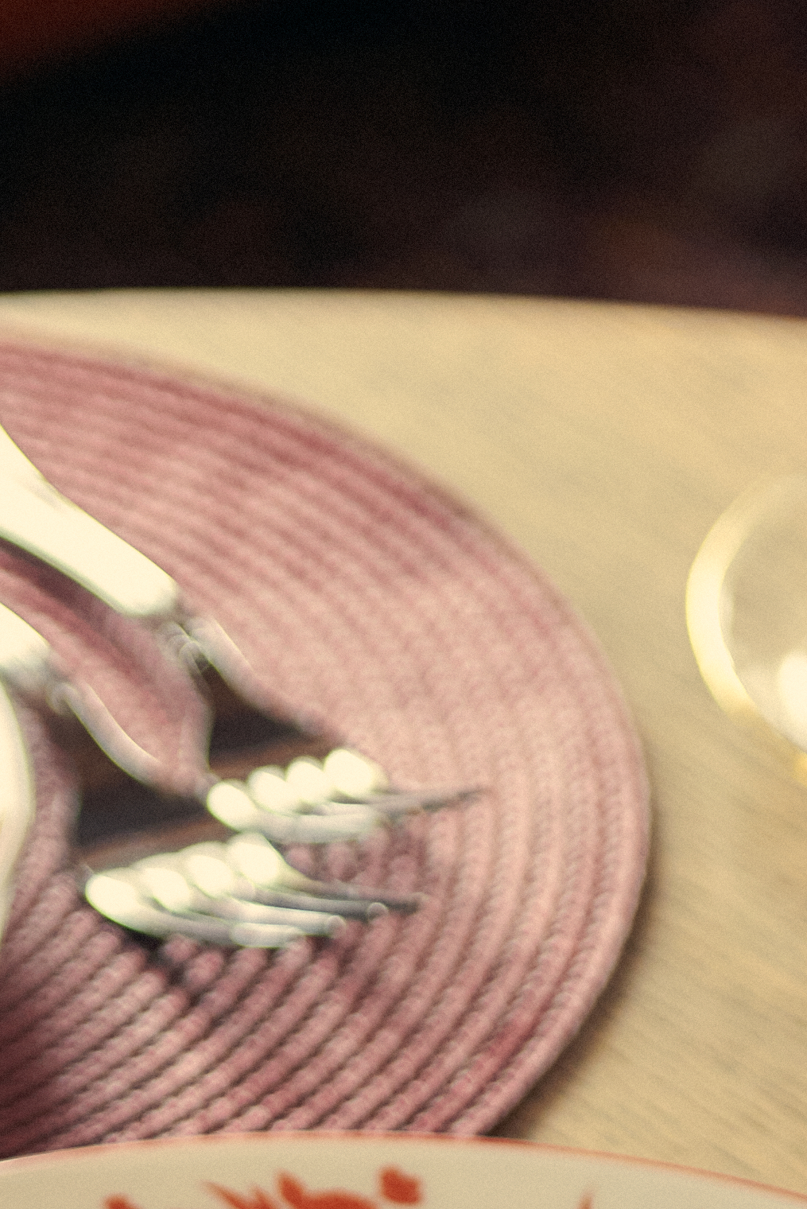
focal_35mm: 277
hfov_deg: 5.0
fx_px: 9303
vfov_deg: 7.3
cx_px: 493
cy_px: 1666
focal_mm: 70
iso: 500
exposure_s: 1/125
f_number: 2.8
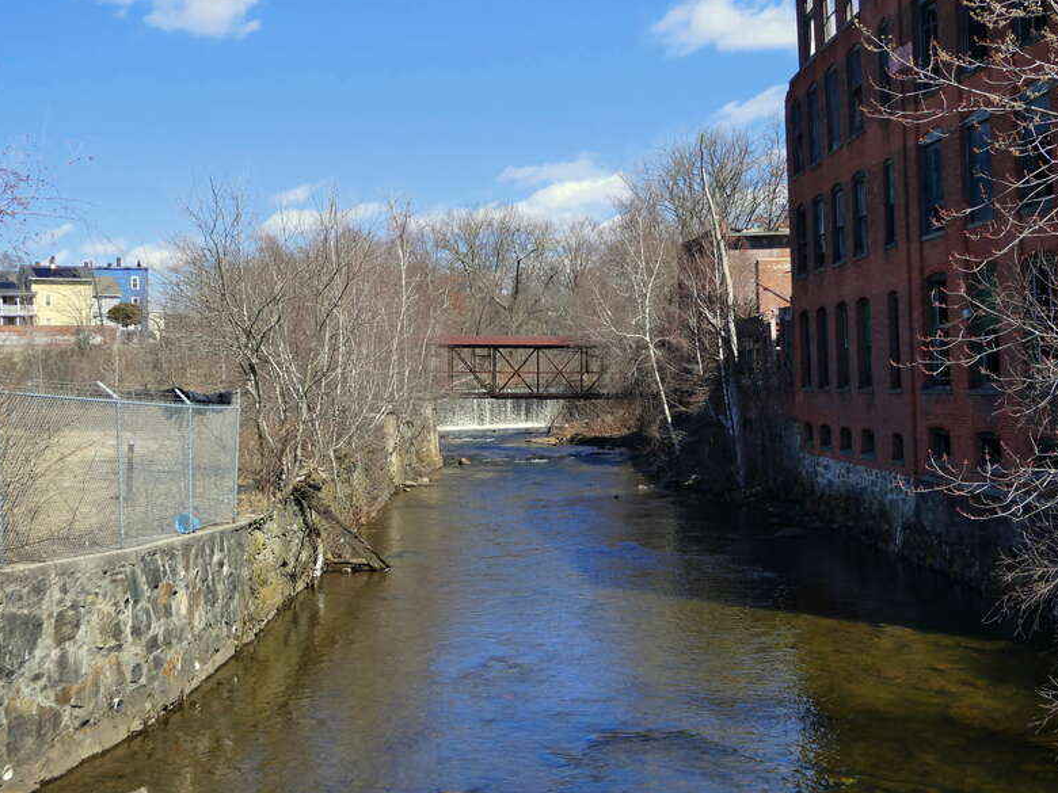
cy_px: 388
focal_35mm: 41
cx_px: 536
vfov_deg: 35.1
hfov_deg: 45.8
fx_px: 1253
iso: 80
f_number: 3.8
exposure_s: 1/640
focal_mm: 7.2
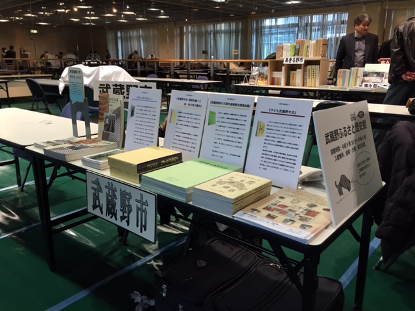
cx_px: 208
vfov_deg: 48.2
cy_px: 156
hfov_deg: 61.7
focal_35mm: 29
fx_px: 348
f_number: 2.2
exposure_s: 1/30
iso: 50
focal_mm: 4.15
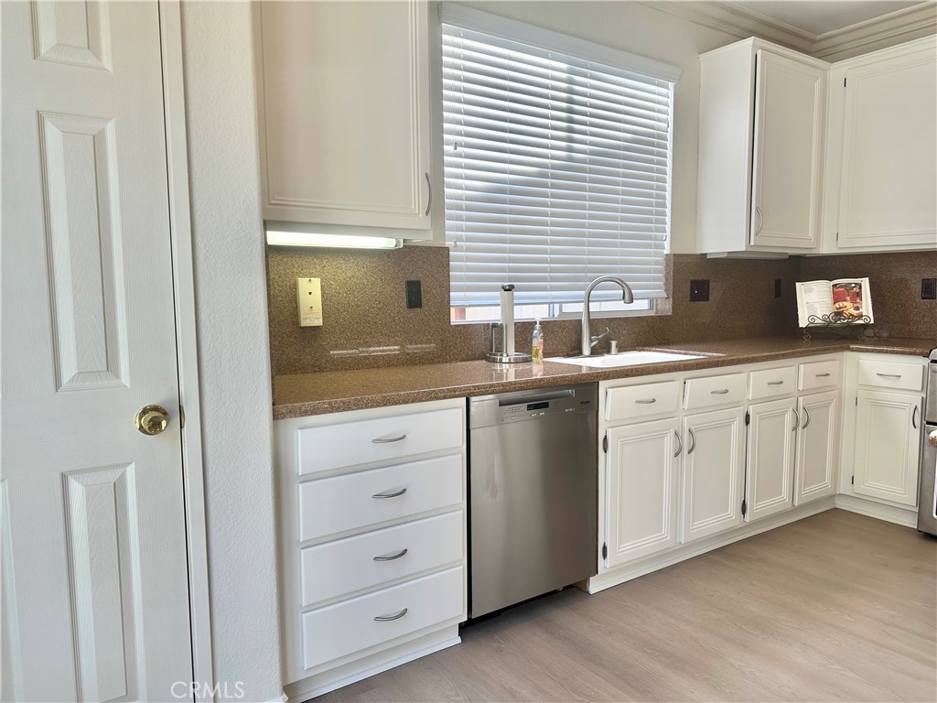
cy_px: 352
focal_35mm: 24
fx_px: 650
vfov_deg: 56.8
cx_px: 468
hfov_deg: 71.6
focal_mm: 6.86
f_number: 1.78
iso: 80
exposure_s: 1/190
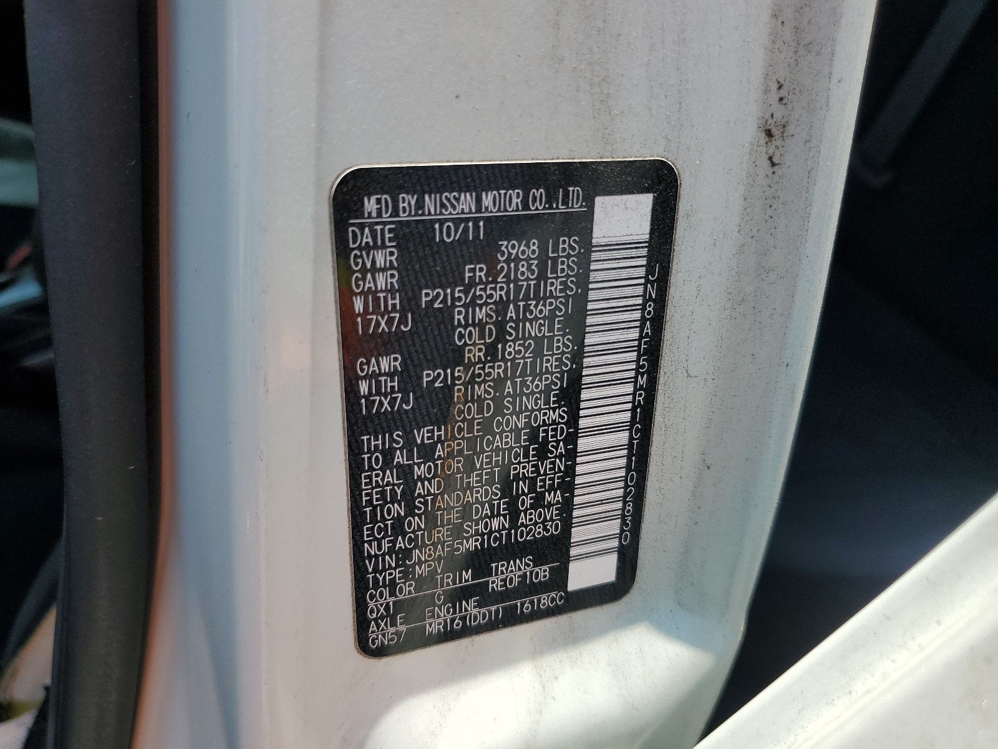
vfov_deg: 53.1
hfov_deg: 67.3
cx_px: 499
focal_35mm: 26
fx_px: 750
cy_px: 374
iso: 50
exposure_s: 1/2000
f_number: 1.5
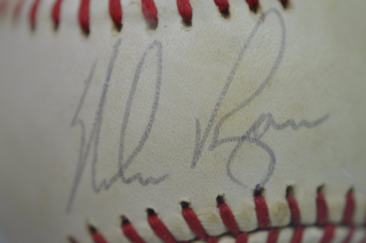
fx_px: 609
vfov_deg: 22.6
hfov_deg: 33.4
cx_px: 183
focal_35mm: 60
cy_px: 122
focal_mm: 40
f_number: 4
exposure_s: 1/60
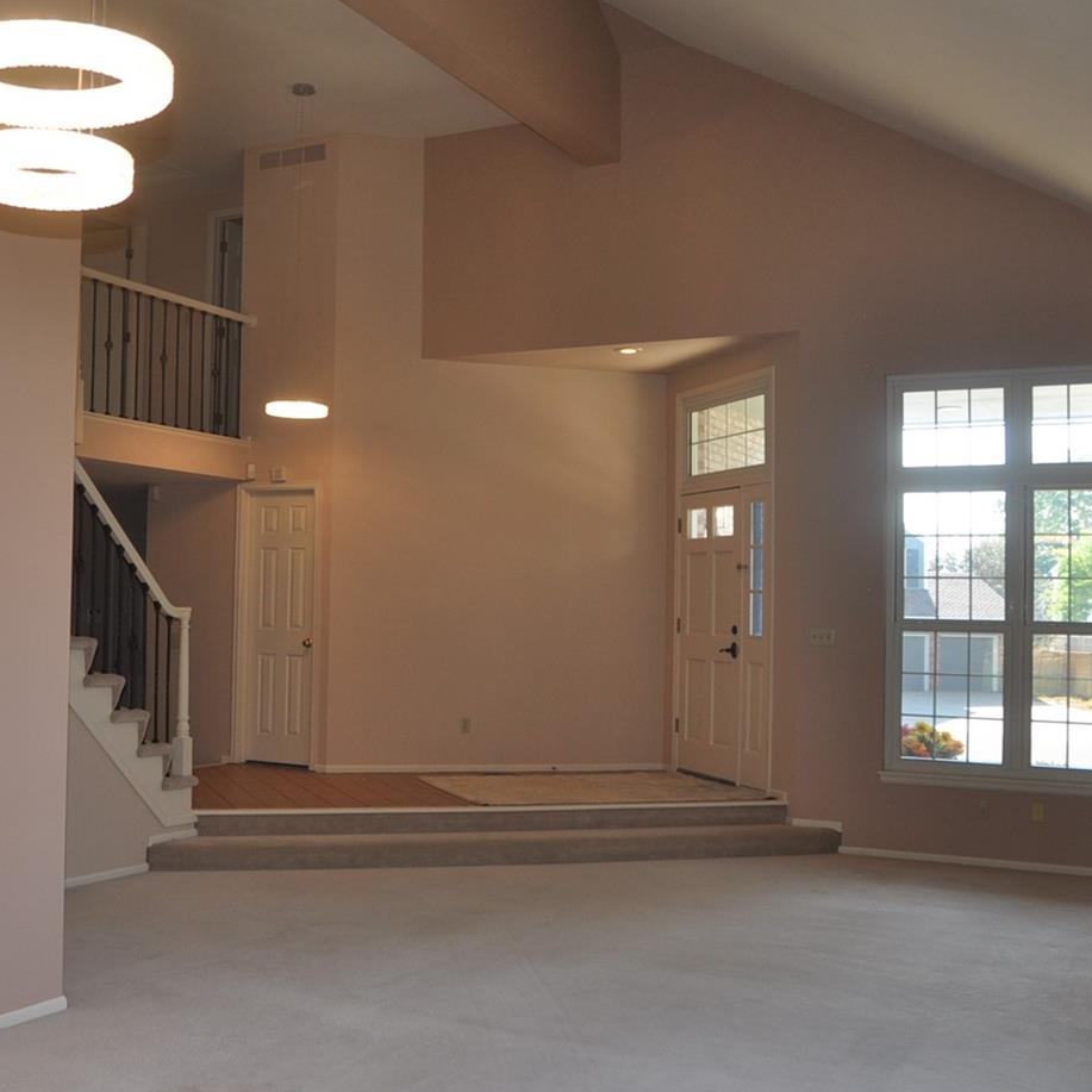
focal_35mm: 40
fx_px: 1428
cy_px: 535
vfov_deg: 41.9
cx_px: 295
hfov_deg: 40.9
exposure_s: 1/200
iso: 280
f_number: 3.5
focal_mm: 18
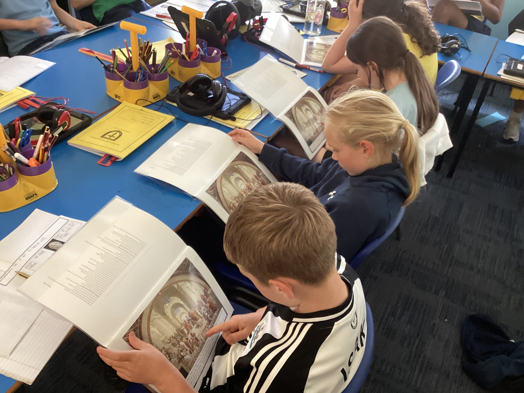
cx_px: 262
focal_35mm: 31
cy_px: 196
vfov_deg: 45.4
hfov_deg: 58.4
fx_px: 469
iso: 200
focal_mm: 3.3
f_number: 2.4
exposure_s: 1/50
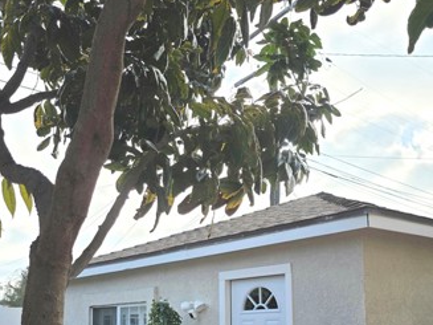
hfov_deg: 42.0
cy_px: 269
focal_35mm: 45
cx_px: 253
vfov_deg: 31.2
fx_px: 563
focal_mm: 6.3
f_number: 1.7
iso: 80
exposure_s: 1/10000
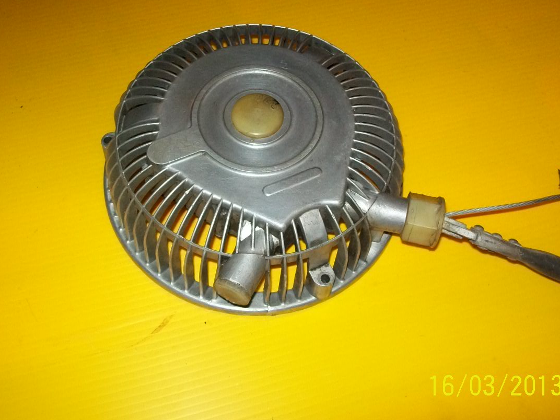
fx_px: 696
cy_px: 188
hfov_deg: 43.8
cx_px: 263
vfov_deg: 33.6
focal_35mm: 43
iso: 200
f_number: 2.7
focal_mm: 6
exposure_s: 1/125
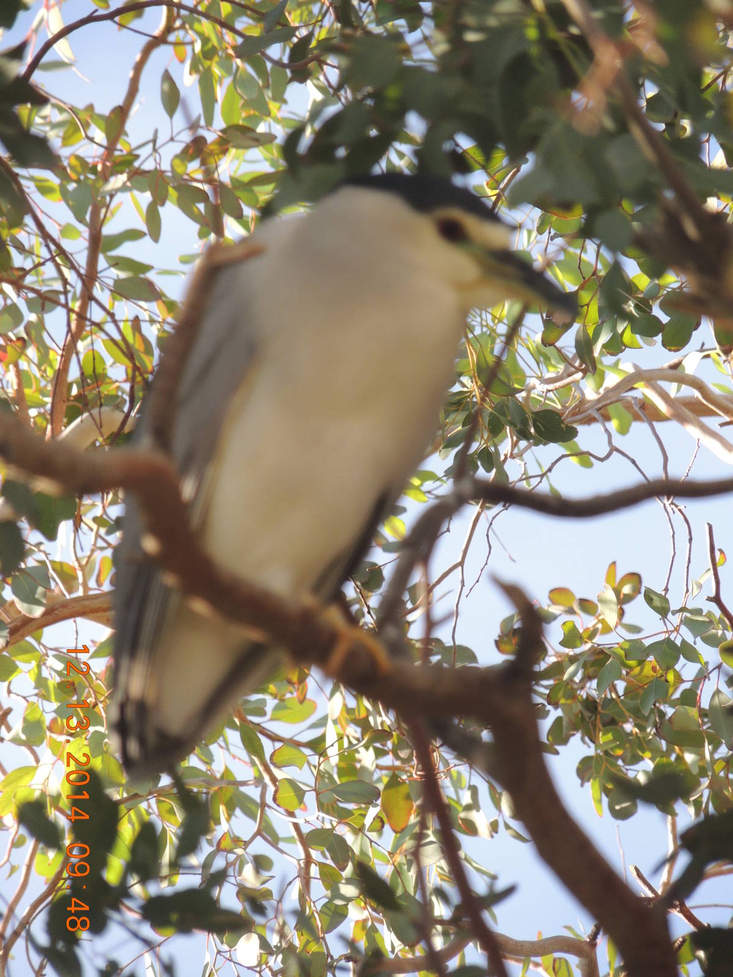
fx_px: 16940
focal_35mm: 600
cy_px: 488
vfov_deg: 3.3
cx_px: 366
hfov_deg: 2.5
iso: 220
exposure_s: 1/250
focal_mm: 107
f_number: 4.9
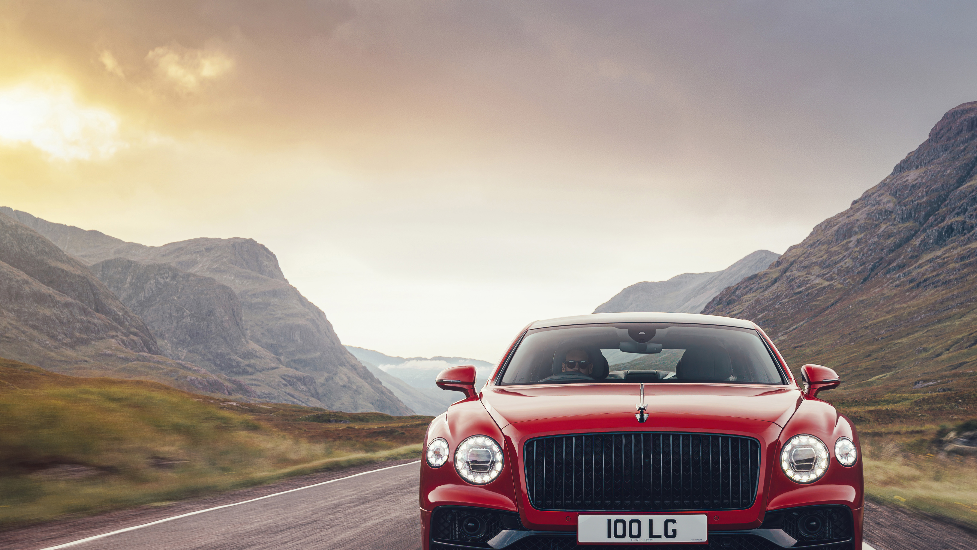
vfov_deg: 23.3
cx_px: 642
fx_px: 1321
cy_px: 398
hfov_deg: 40.1
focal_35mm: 51
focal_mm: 37
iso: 100
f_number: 6.3
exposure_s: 1/25
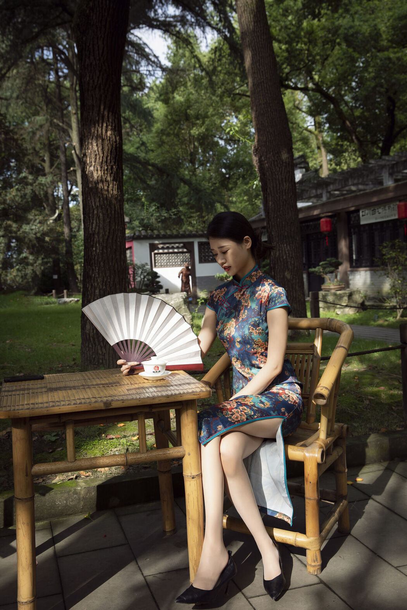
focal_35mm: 34
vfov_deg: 55.8
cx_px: 204
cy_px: 305
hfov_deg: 38.9
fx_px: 577
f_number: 5.6
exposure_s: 1/200
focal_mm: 35
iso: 160
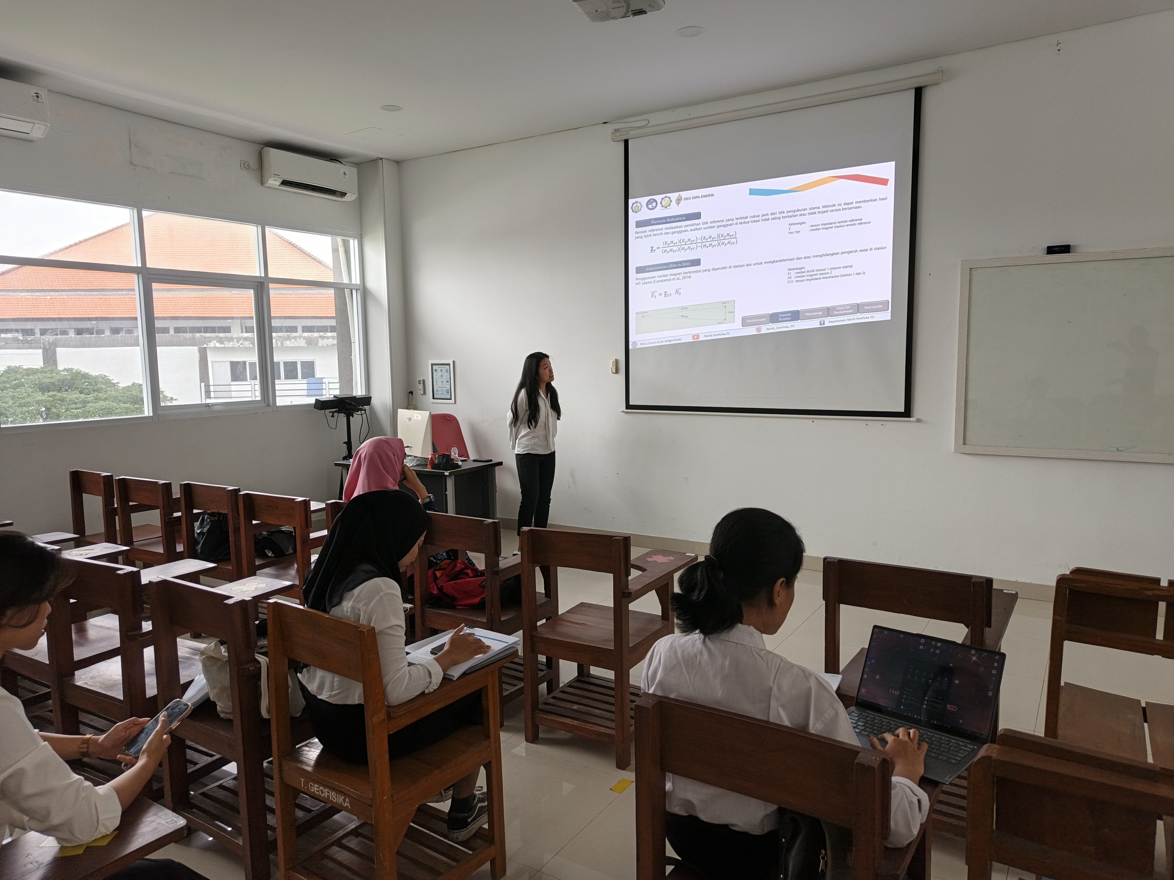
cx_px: 587
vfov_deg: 58.9
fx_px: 780
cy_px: 440
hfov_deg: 73.9
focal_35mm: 23
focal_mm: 5.56
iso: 199
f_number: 1.8
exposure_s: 1/100
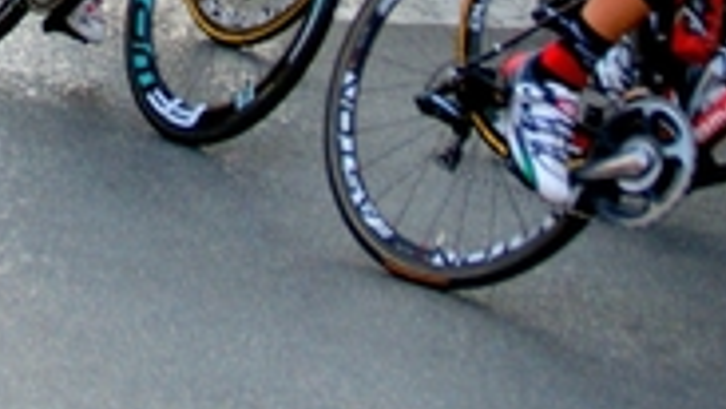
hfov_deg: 13.8
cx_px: 182
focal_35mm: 155
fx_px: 2984
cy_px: -343
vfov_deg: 7.6
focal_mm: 30
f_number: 4.5
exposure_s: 1/1000
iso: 200
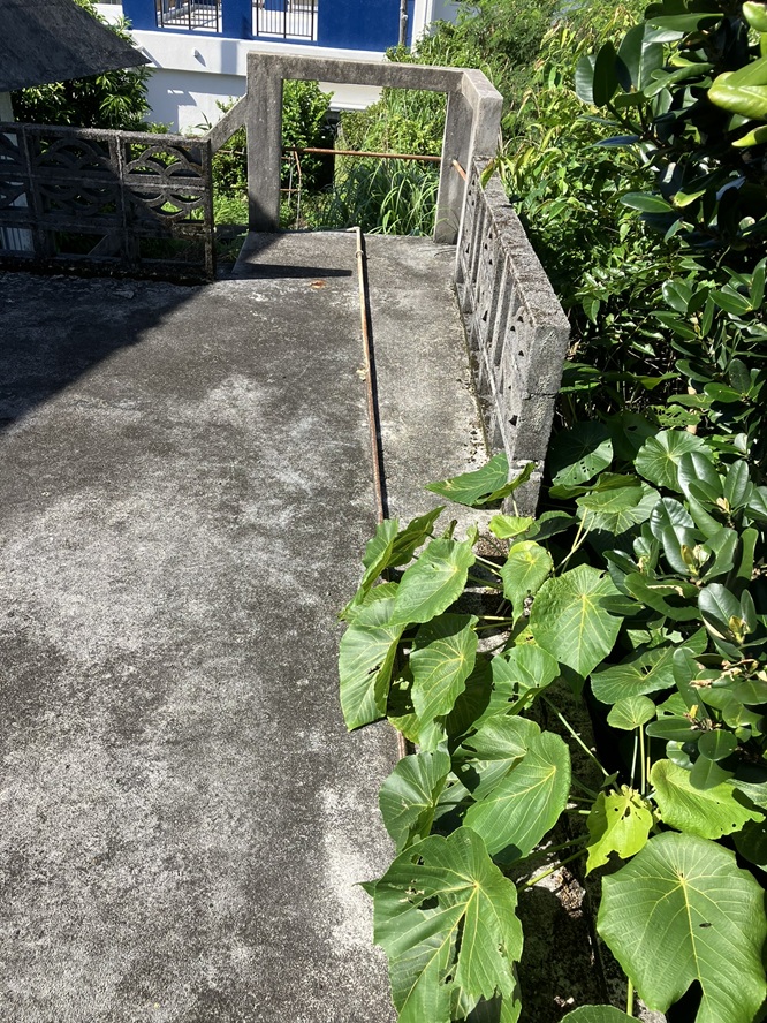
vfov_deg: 63.4
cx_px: 384
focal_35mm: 28
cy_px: 512
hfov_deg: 49.7
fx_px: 827
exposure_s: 1/934
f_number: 1.8
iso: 32
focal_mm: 3.99
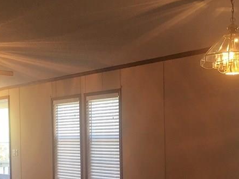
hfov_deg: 29.0
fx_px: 462
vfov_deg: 21.5
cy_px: 154
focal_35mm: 67
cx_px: 106
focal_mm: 4.15
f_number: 2.2
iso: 40
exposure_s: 1/30
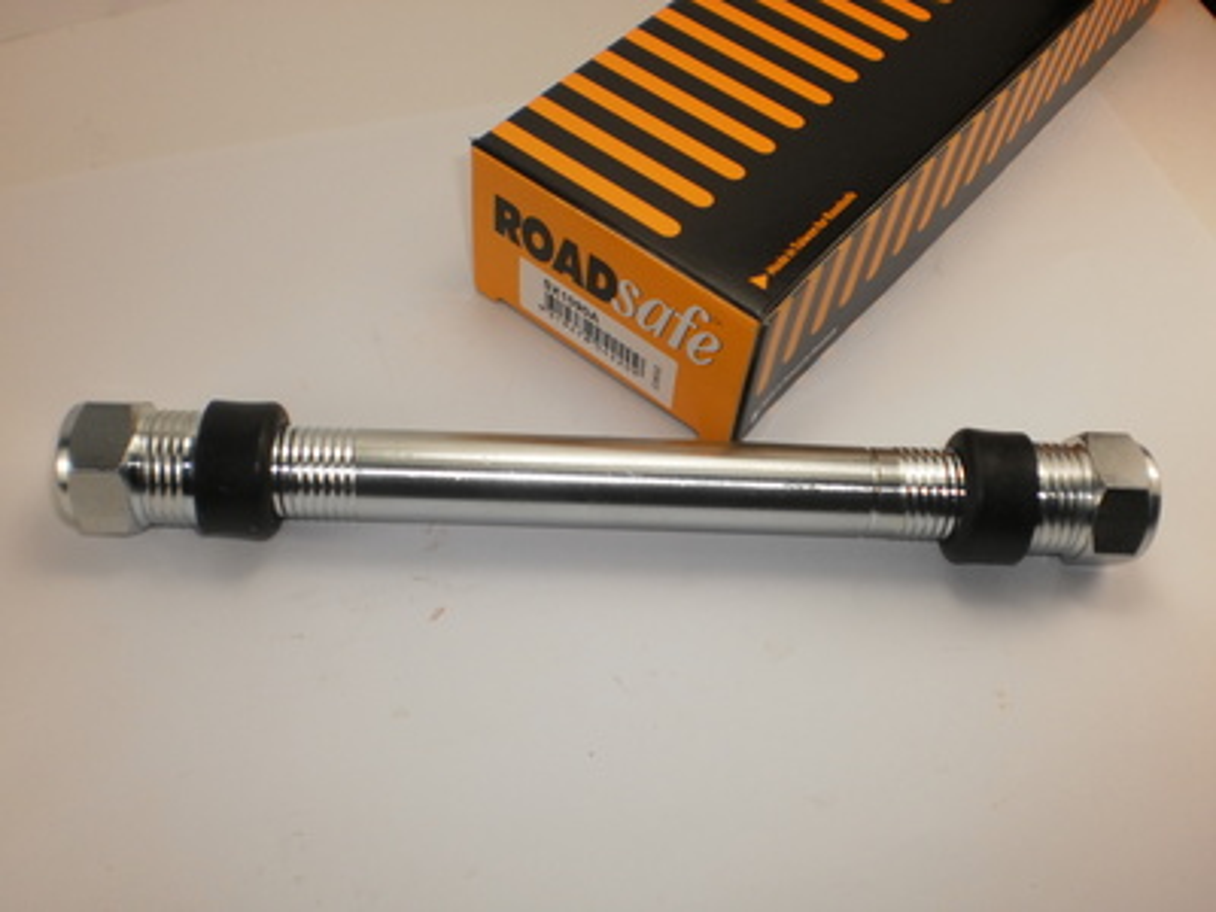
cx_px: 608
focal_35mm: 36
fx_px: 1265
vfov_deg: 39.7
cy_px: 456
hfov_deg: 51.4
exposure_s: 1/1000
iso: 100
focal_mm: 6.3
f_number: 3.1
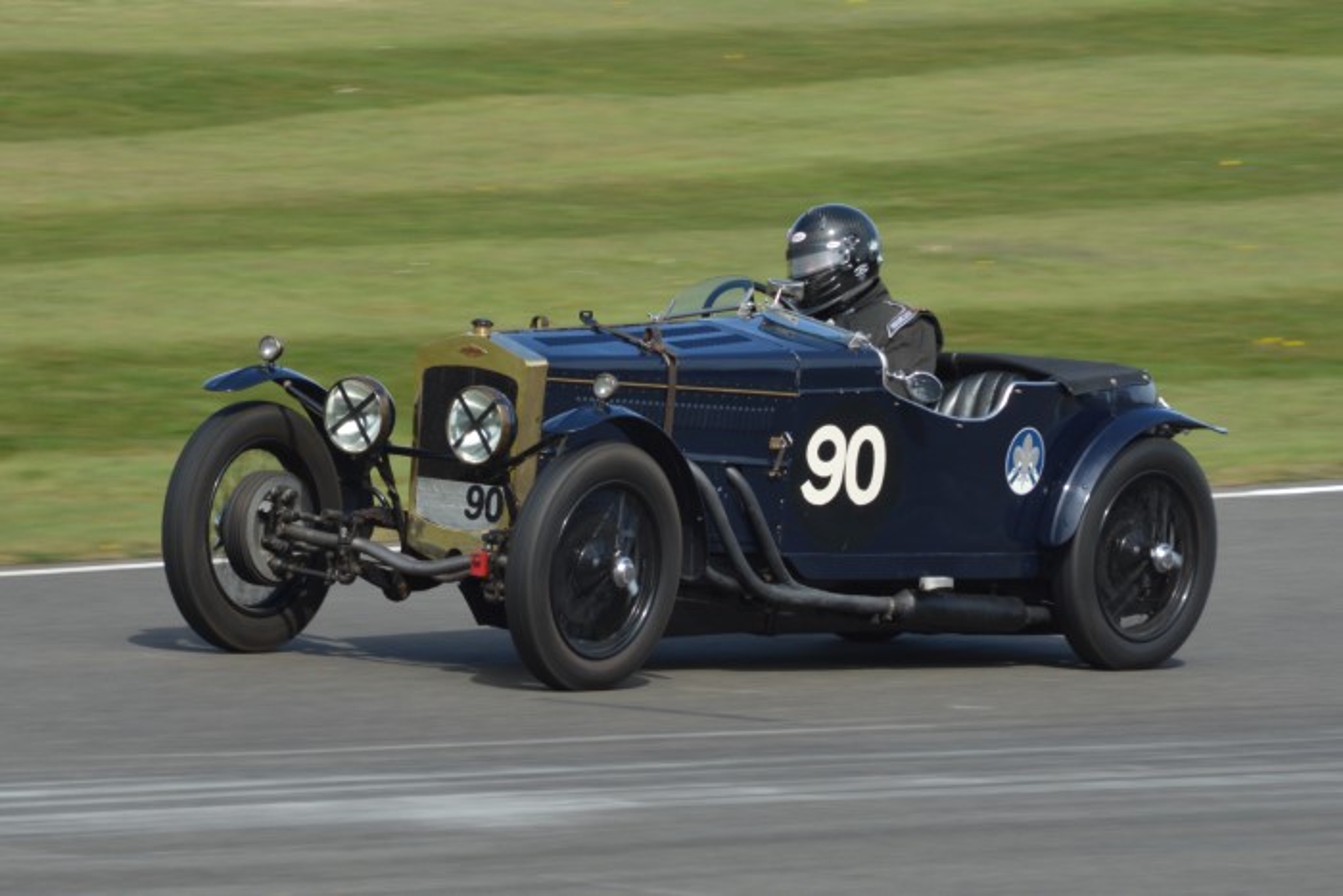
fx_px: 11193
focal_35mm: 300
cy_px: 448
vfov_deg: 4.6
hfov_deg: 6.9
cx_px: 672
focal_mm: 200
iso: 400
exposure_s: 1/320
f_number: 13
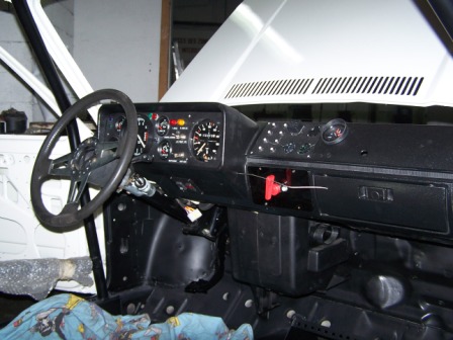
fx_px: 497
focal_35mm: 38
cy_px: 170
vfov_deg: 37.7
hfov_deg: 49.0
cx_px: 226
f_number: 2.8
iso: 80
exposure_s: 1/60
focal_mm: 6.3
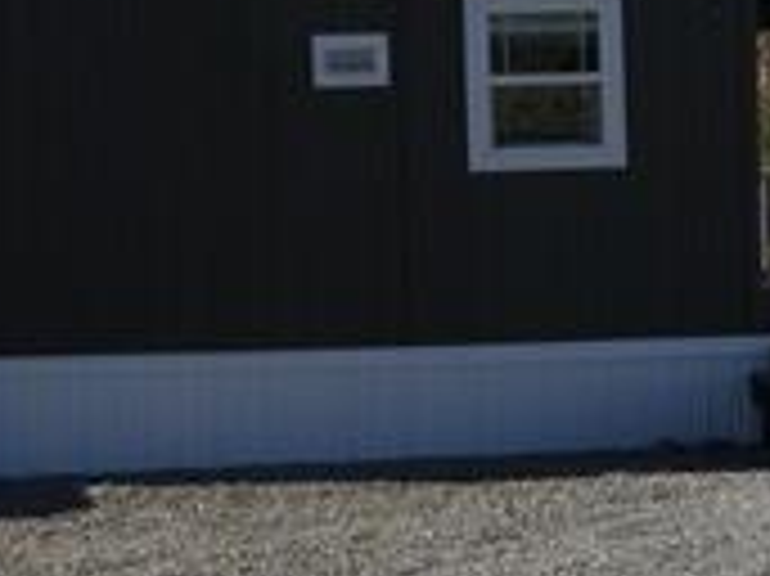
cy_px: 286
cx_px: 576
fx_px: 2667
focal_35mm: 120
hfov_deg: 16.3
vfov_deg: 12.3
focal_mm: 5.72
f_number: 5.6
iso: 64
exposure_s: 1/500
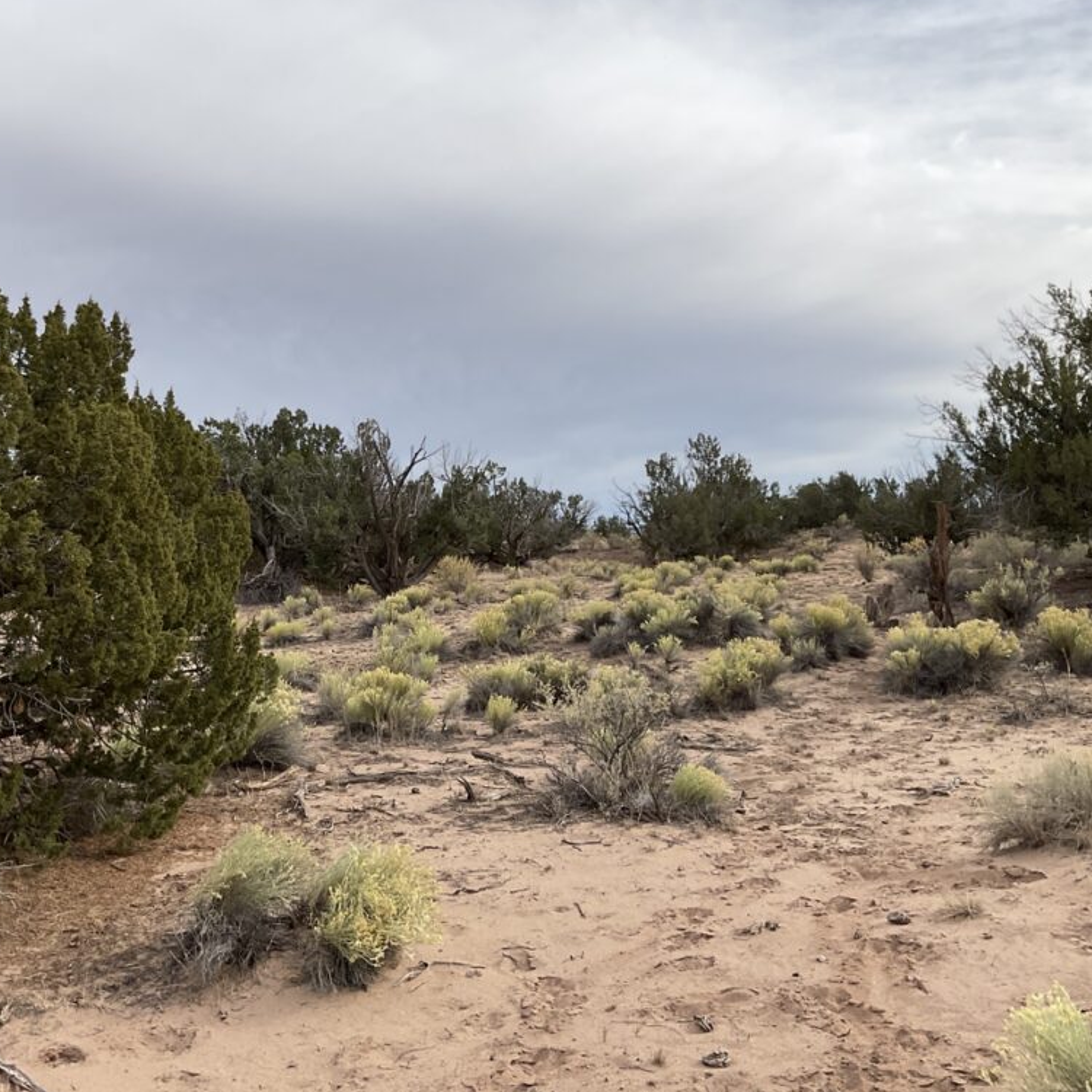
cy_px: 543
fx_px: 1249
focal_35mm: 35
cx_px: 443
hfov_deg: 47.0
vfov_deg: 47.2
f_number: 1.8
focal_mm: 3
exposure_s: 1/2227
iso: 16
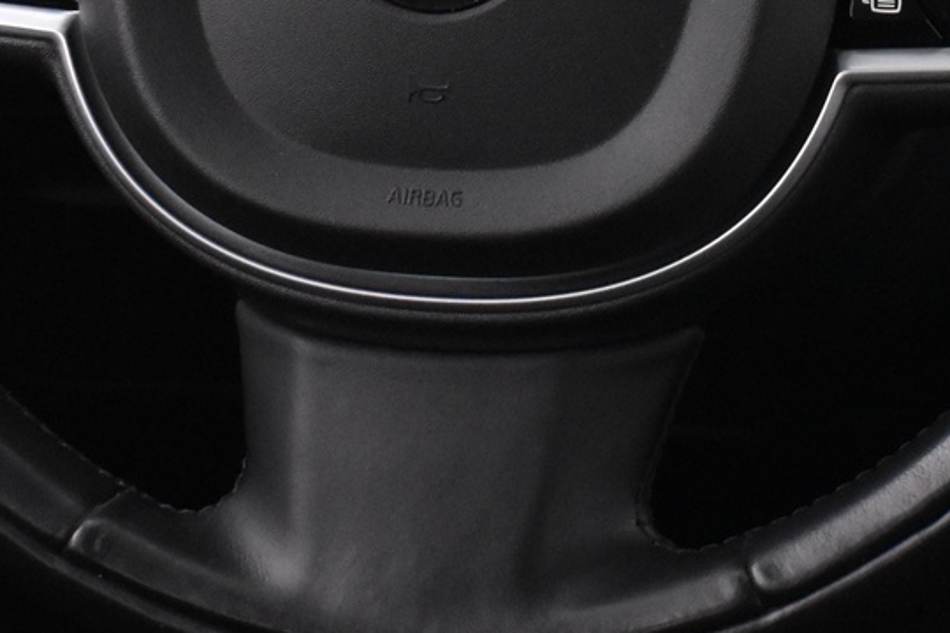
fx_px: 3800
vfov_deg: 9.4
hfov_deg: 14.2
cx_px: 524
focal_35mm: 144
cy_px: -181
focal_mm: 32
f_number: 4.5
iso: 3200
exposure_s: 1/40
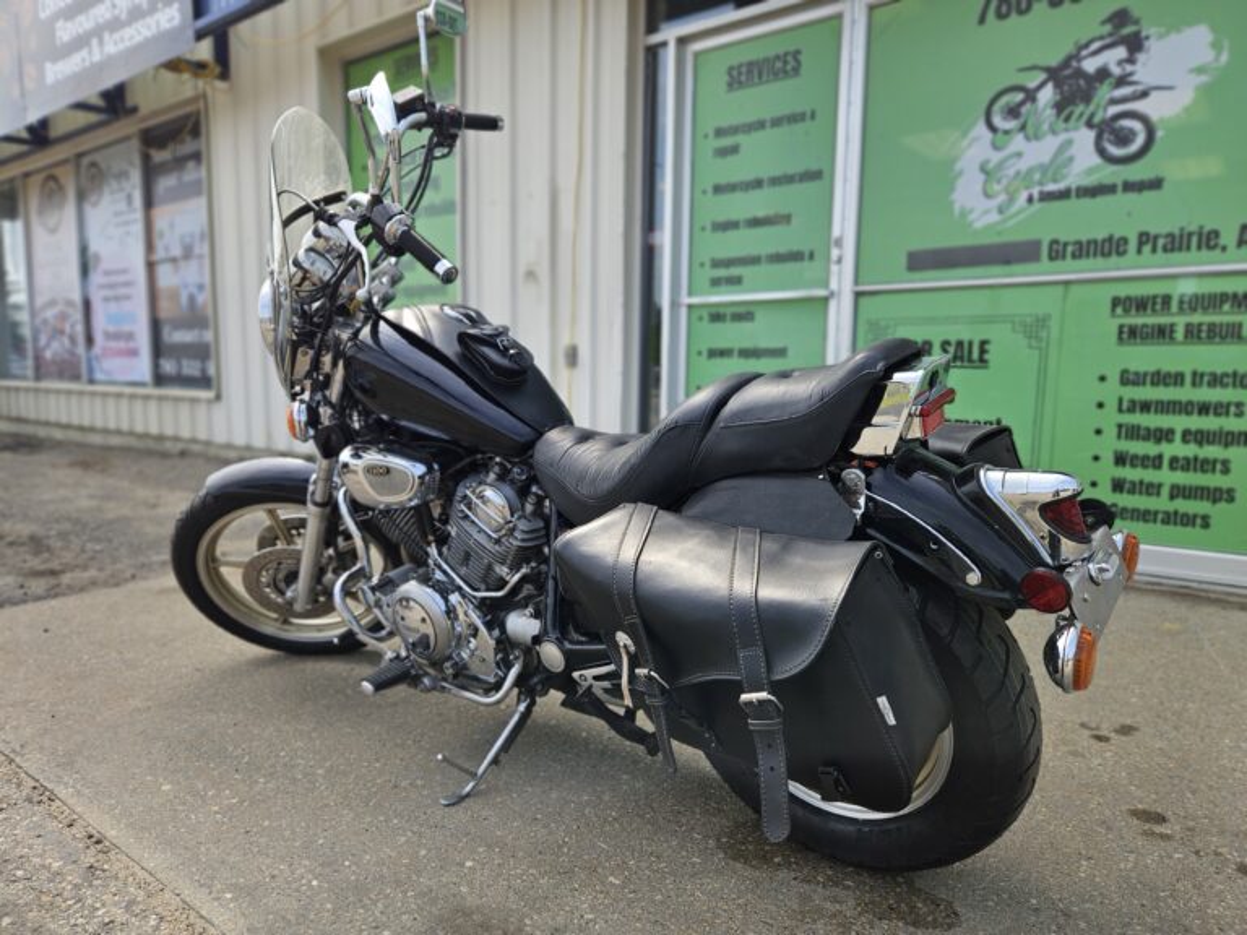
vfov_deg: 58.9
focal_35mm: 23
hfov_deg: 73.9
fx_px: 829
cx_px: 624
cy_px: 468
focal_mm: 5.4
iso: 25
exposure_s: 1/697
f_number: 1.8
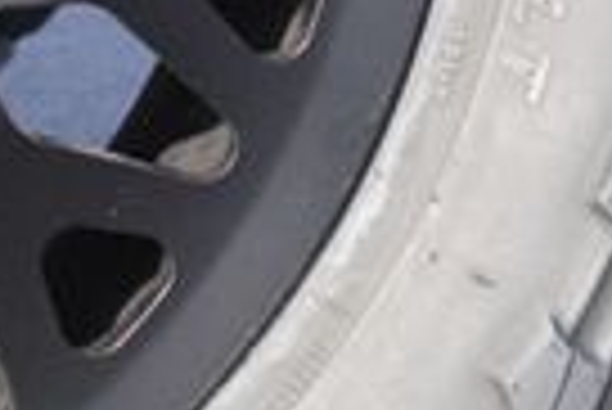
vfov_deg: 5.0
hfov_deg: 7.4
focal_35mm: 271
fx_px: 4612
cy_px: -347
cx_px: -531
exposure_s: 1/100
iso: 100
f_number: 5.6
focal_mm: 24
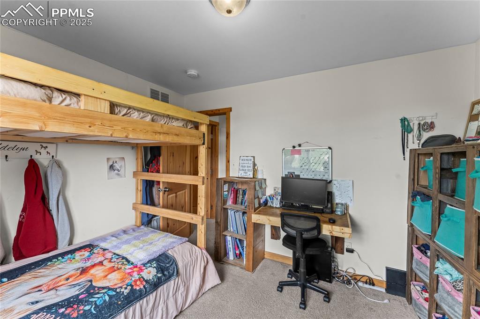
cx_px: 240
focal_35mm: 14
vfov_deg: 81.2
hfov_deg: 104.3
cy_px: 160
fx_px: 187
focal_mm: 14
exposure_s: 1/20
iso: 500
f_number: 8
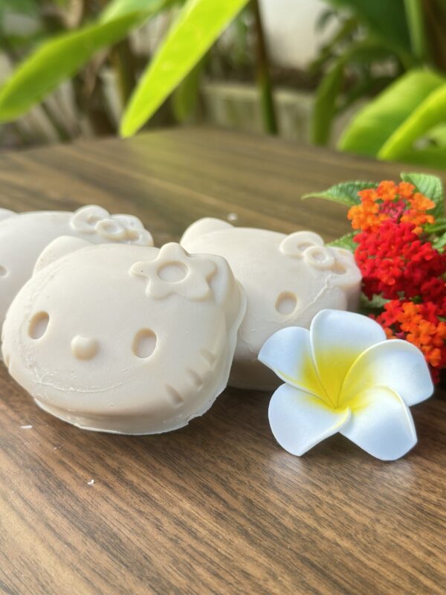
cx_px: 223
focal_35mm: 48
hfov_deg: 30.3
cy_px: 298
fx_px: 825
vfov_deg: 39.7
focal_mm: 6.86
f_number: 1.78
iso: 125
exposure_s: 1/104
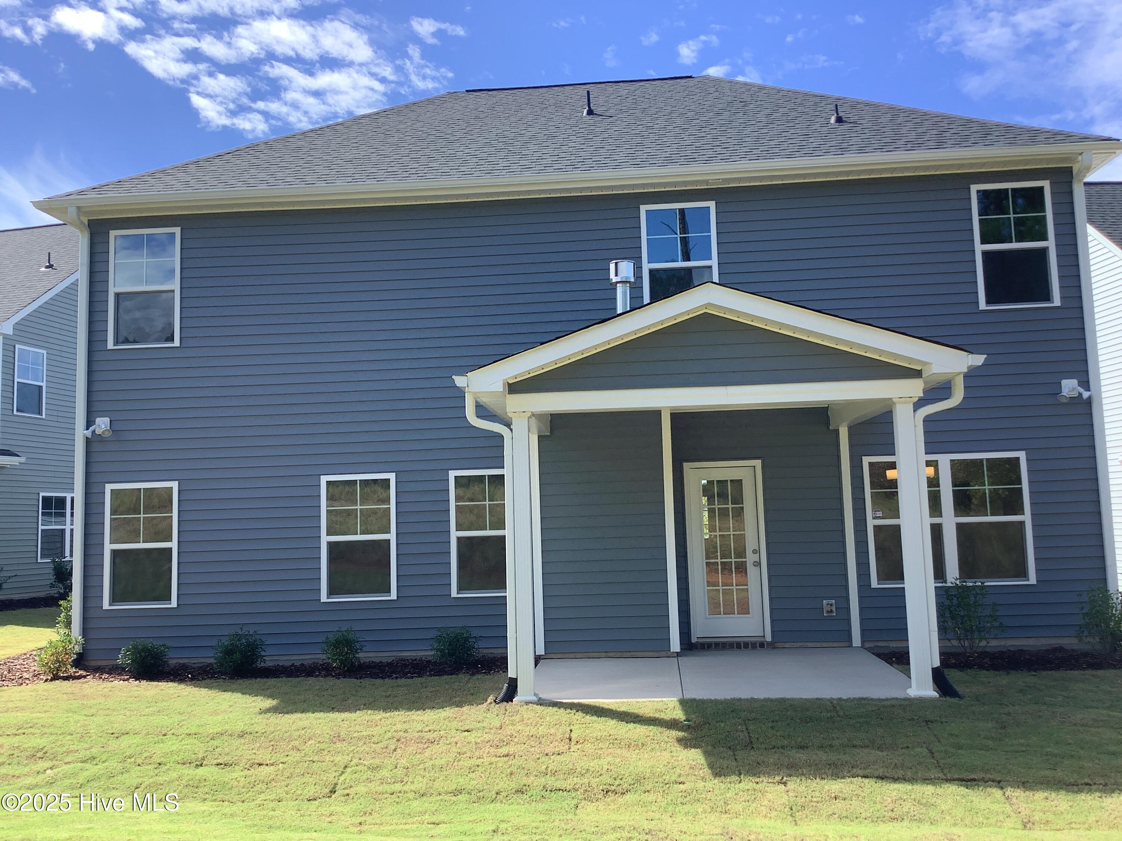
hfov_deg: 58.4
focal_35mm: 31
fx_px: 1005
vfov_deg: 45.4
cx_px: 561
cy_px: 420
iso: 25
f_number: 2.4
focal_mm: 3.3
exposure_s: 1/372
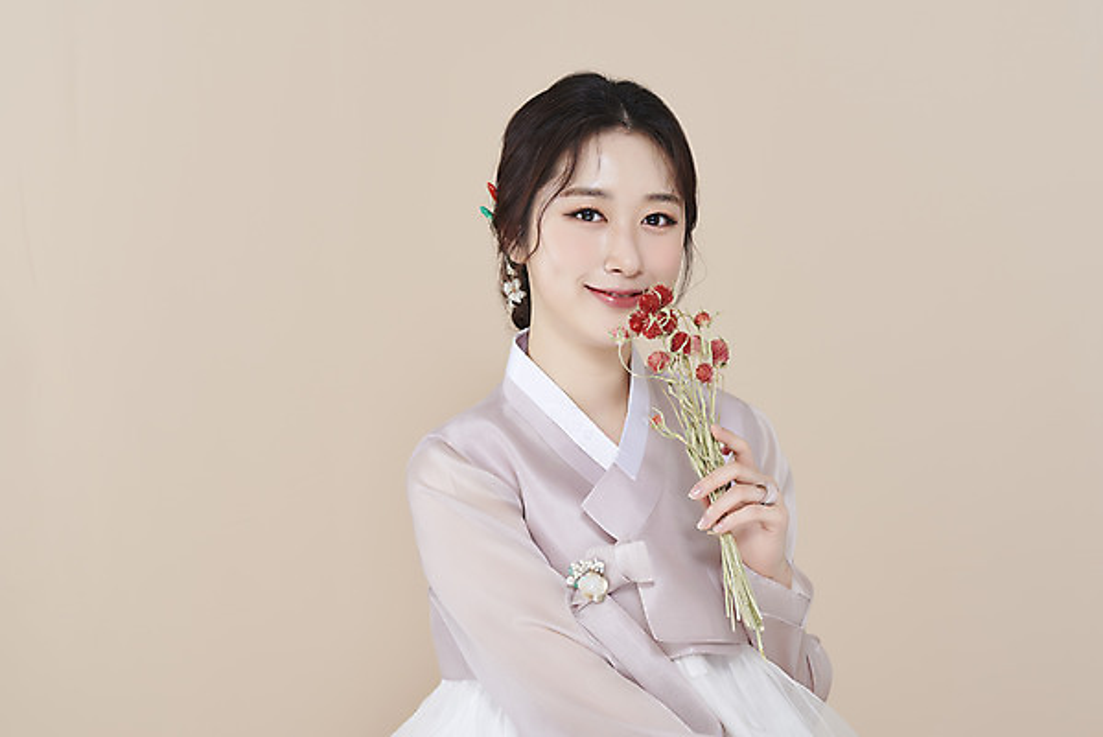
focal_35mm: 105
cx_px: 552
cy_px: 368
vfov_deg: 13.1
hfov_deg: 19.4
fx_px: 3218
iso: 64
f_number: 11
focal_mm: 105
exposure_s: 1/125
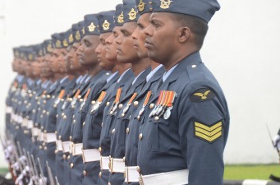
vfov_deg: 4.6
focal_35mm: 296
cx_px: 42
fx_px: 2295
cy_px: 109
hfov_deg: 7.0
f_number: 6.3
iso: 250
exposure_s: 1/200
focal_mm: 112
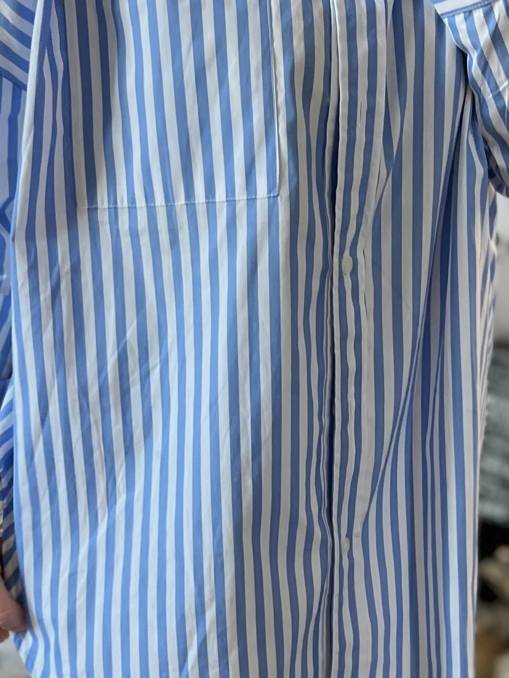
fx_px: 804
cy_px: 307
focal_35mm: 41
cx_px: 282
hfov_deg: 35.1
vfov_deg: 45.7
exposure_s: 1/68
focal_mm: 5.7
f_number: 1.5
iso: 125
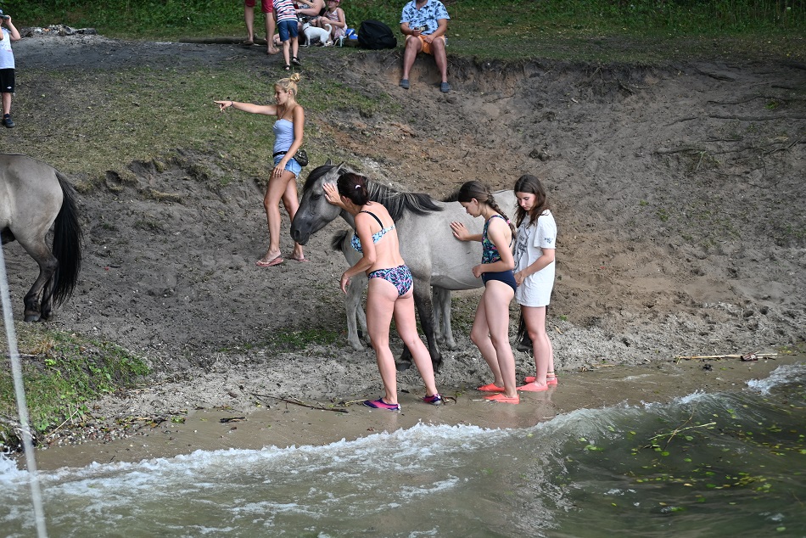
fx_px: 1680
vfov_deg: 18.2
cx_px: 403
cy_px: 269
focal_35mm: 75
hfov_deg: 27.0
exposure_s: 1/500
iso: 400
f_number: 4.5
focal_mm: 75
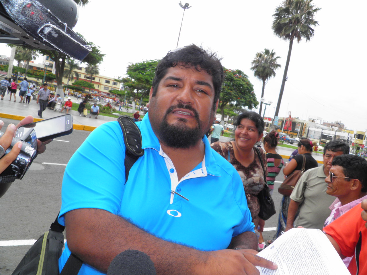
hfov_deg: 63.4
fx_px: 297
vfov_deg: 49.7
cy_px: 138
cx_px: 184
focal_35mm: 28
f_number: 5.7
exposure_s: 1/200
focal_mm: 4.9
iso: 50
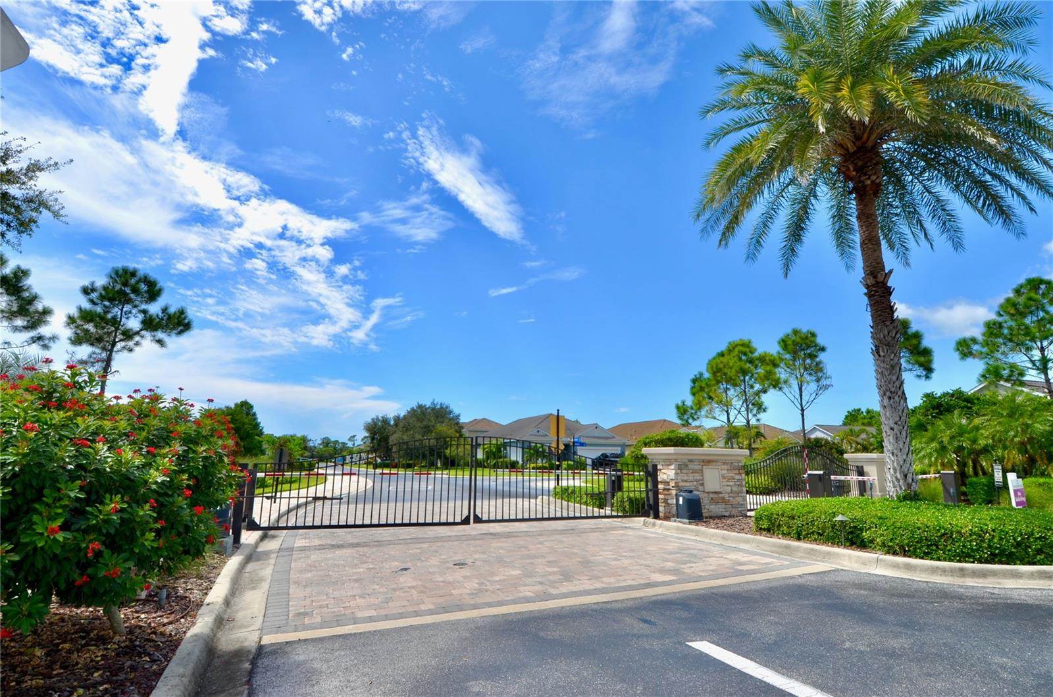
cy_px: 348
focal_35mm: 36
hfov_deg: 53.2
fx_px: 1051
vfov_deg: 36.7
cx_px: 526
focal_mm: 24
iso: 100
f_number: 9
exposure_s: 1/320
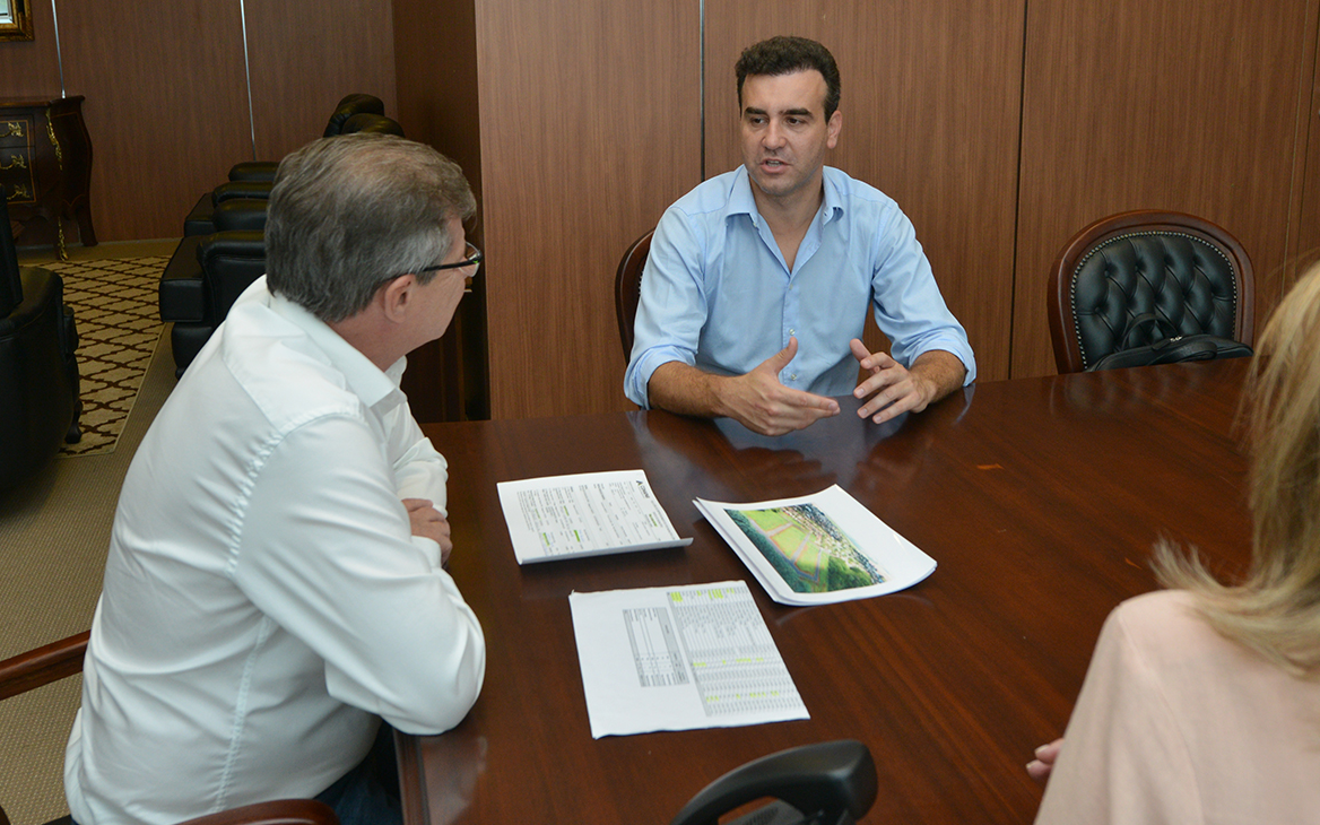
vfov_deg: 55.0
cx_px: 646
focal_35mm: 22
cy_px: 385
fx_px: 791
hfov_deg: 79.6
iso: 800
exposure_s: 1/60
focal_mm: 21
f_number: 5.6
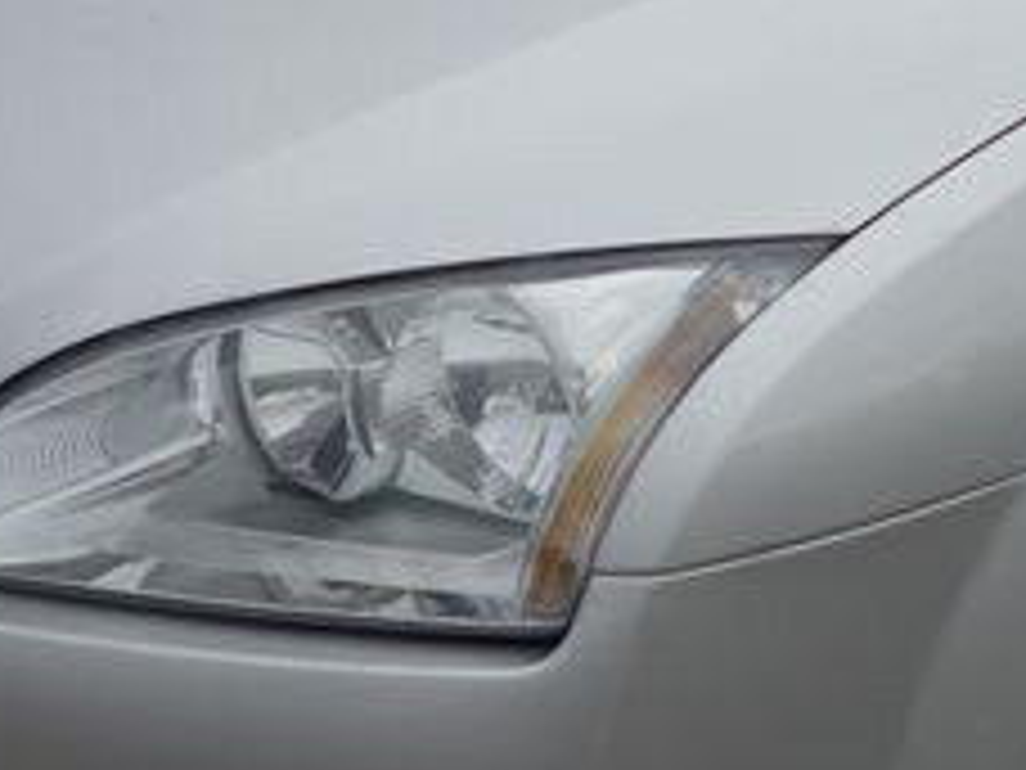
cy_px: 11
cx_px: 1084
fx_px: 3586
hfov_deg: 15.9
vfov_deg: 12.1
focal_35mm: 121
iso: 125
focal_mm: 10.4
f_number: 4
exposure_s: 1/800
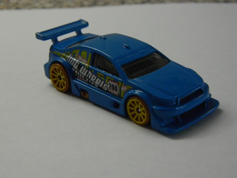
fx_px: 479
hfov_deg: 27.8
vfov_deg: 21.0
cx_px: 118
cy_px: 89
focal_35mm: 70
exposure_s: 1/50
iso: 180
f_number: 4
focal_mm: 12.6
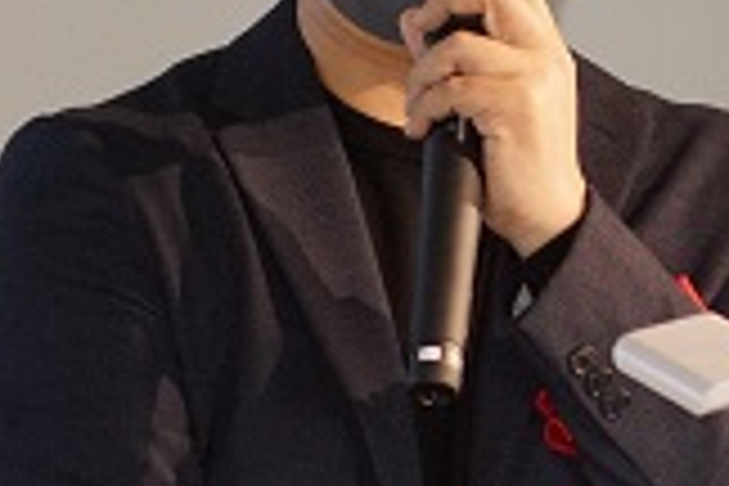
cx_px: 387
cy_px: 47
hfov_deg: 2.2
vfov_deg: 1.5
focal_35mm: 938
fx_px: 18993
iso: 1600
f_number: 5.6
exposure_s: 1/160
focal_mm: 200
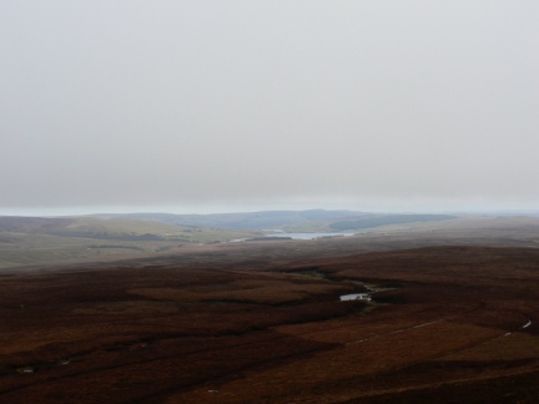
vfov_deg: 23.3
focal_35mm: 63
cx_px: 270
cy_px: 202
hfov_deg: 30.7
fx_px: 981
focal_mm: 10.5
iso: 80
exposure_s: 1/200
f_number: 5.6
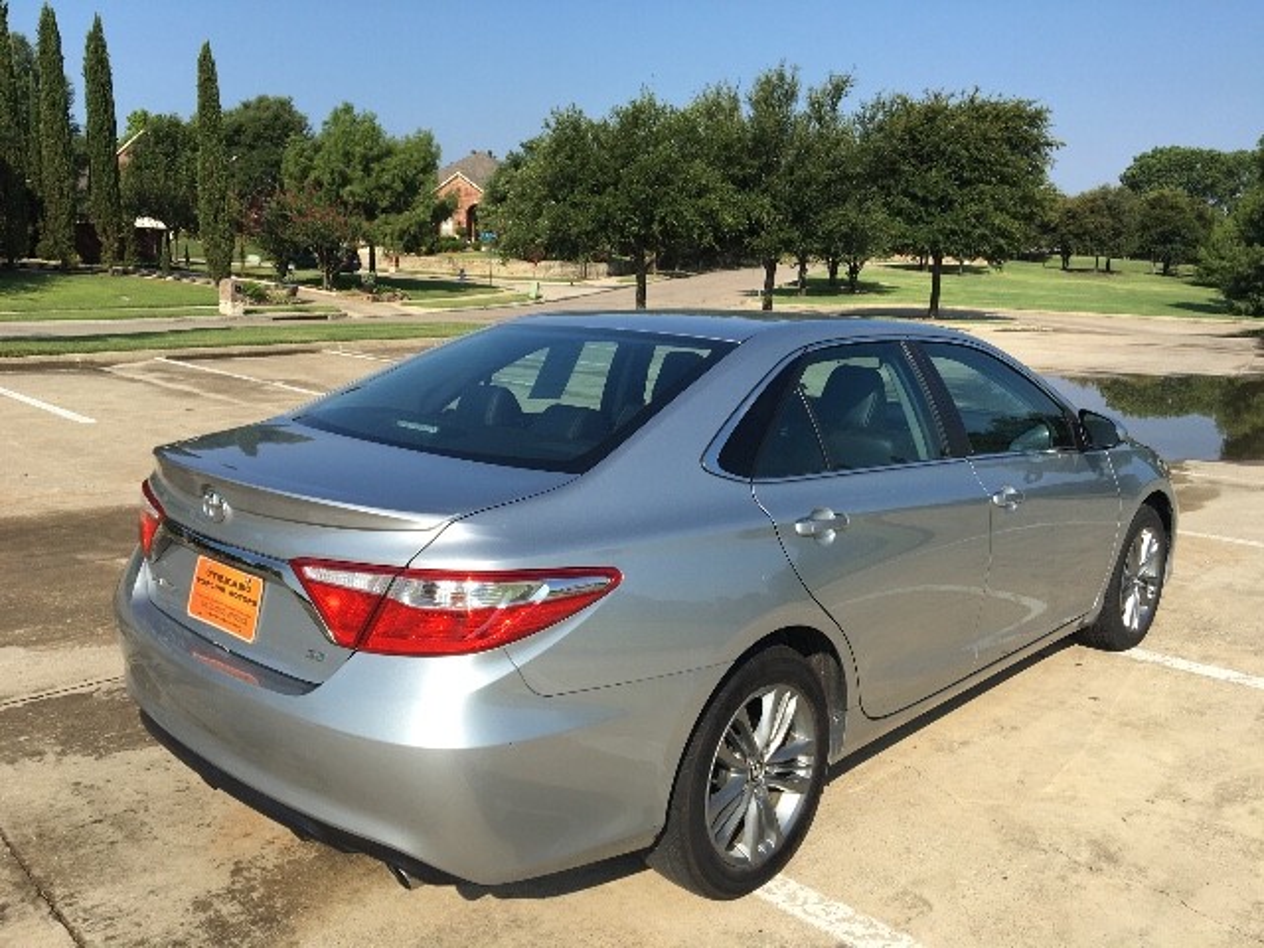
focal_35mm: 29
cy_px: 474
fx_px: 1059
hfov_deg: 61.7
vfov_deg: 48.2
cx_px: 632
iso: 25
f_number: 2.2
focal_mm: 4.15
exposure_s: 1/1672
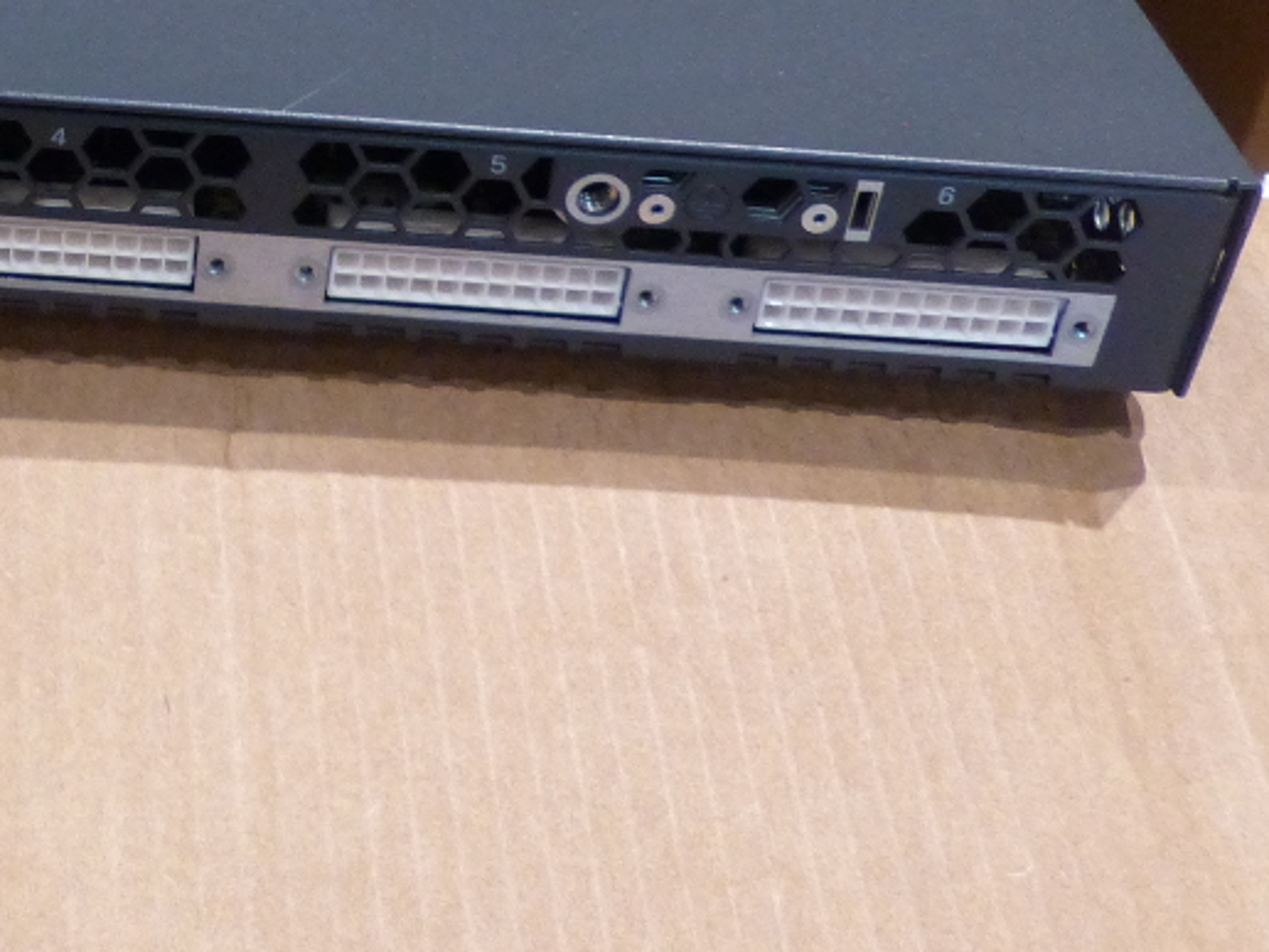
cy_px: -182
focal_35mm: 62
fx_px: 2273
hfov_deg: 28.7
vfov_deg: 21.9
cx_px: -74
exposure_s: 1/30
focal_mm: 4.5
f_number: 2.8
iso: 400
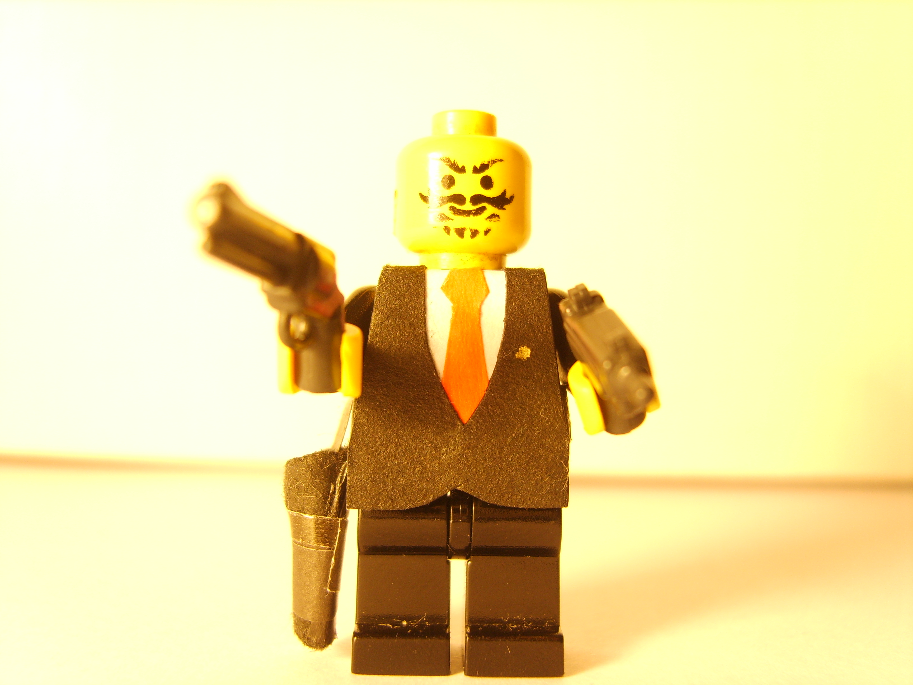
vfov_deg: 40.7
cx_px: 456
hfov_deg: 52.6
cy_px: 342
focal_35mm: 35
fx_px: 923
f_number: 2.8
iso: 50
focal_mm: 7.4
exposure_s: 1/15
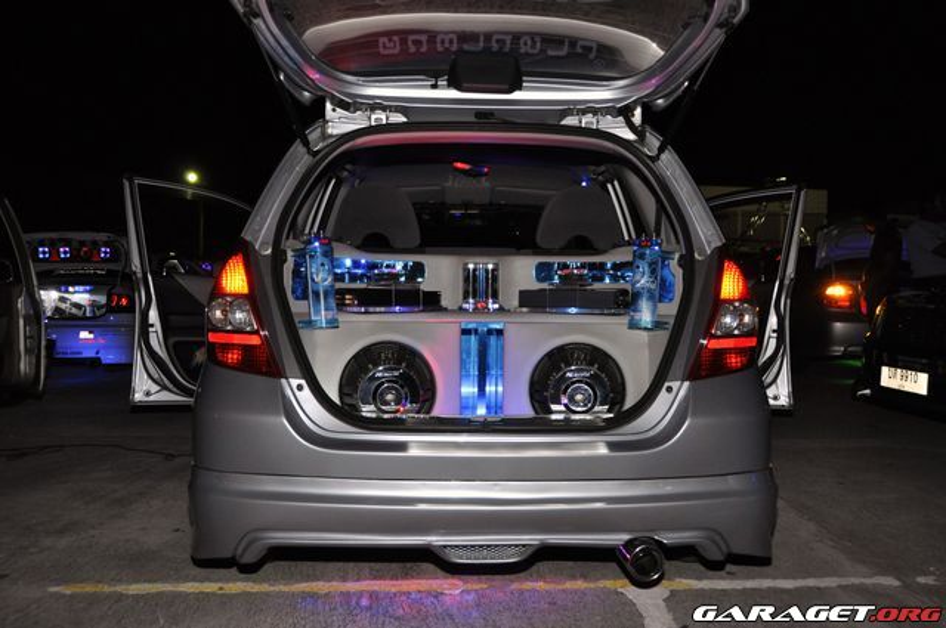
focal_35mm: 30
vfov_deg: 43.5
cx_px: 473
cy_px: 314
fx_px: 787
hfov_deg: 62.0
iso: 800
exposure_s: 1/60
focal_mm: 20
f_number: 4
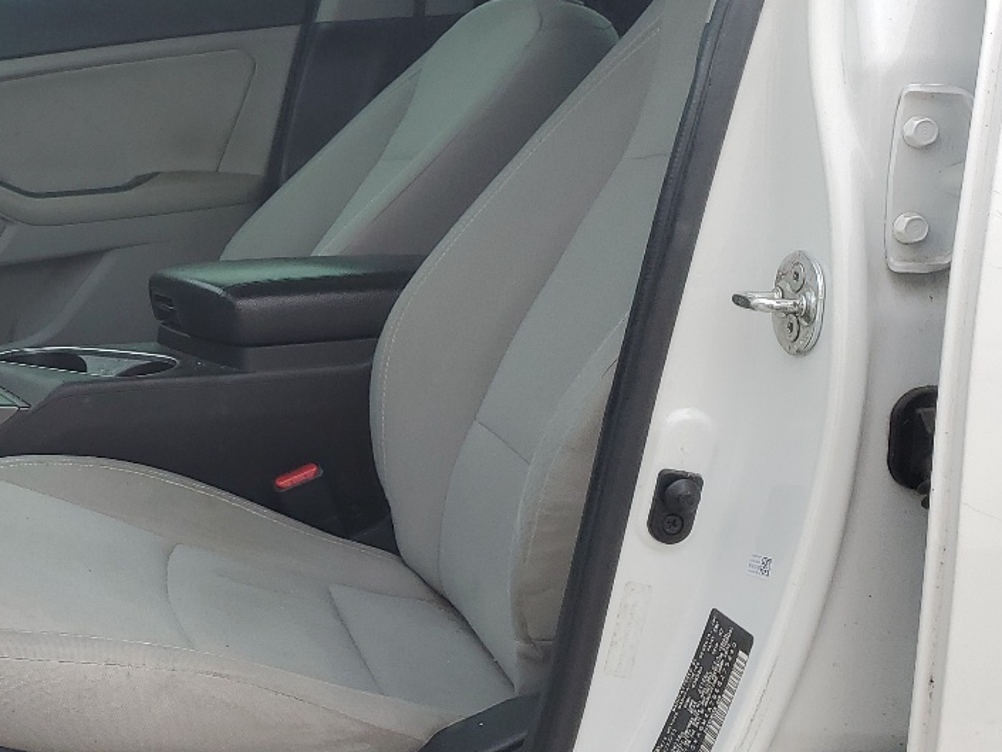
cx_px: 26
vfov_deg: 24.8
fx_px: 1708
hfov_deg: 30.6
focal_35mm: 59
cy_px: 368
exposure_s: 1/1250
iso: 50
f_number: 1.5
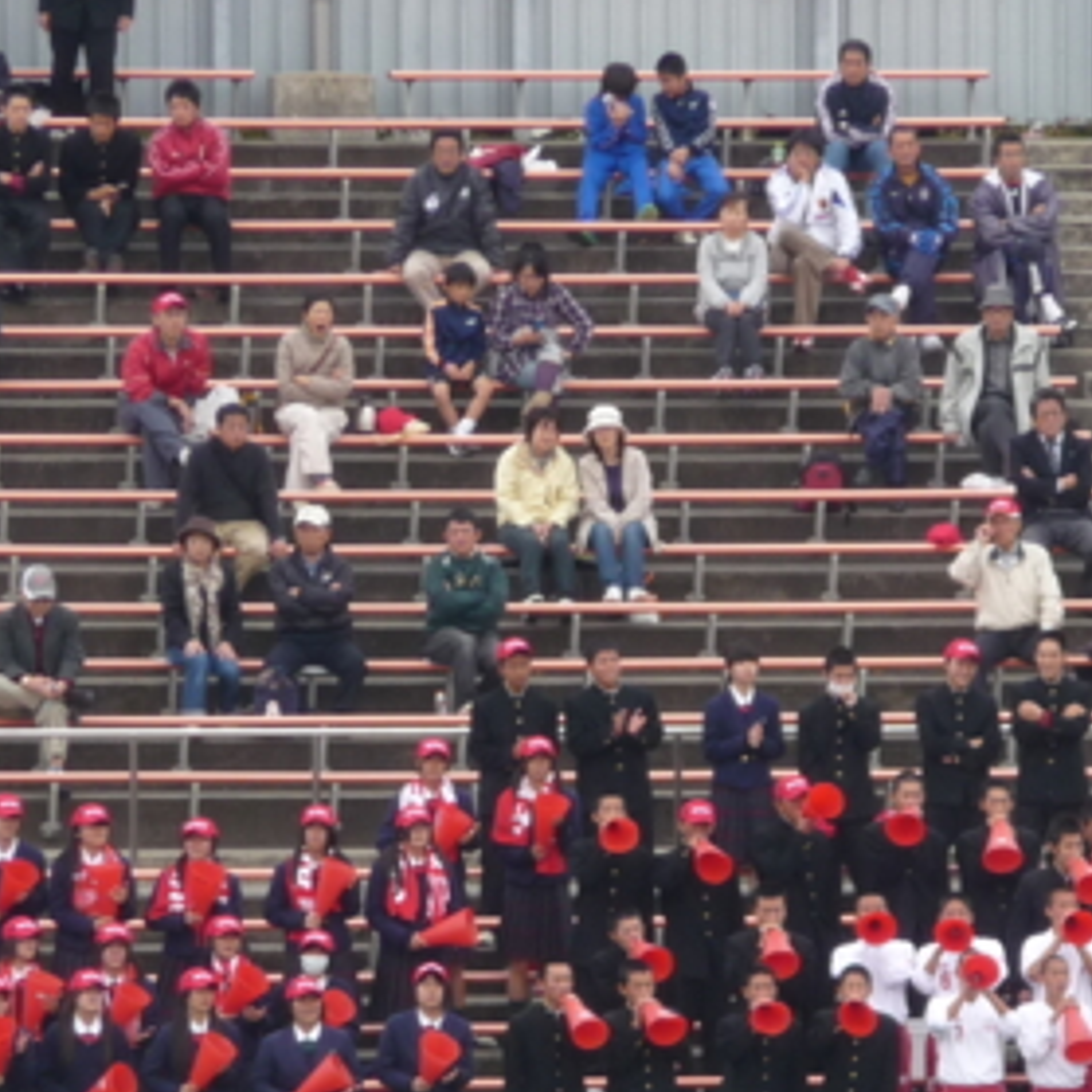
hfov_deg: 2.5
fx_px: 25340
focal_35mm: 710
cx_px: 888
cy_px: 865
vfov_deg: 2.5
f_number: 4.9
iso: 100
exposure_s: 1/125
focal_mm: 47
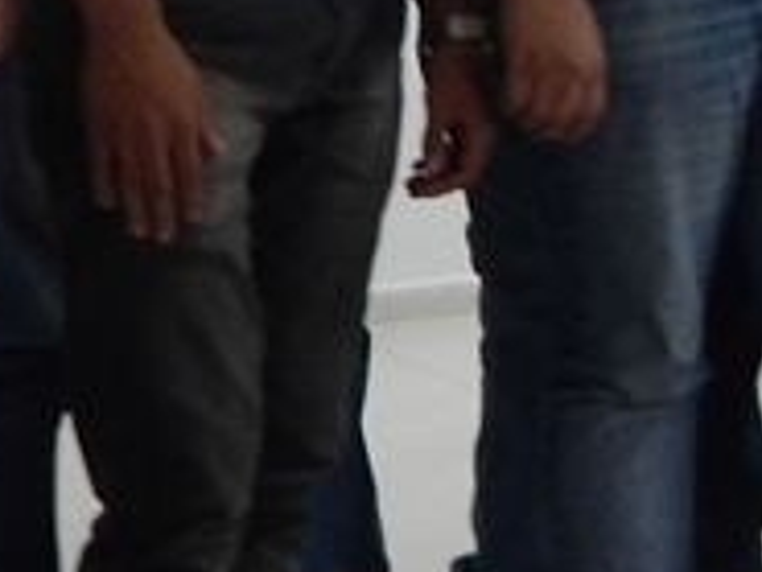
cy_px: -305
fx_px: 3150
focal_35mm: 143
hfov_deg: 13.2
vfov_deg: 10.0
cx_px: 1059
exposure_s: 1/30
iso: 250
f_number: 3
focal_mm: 4
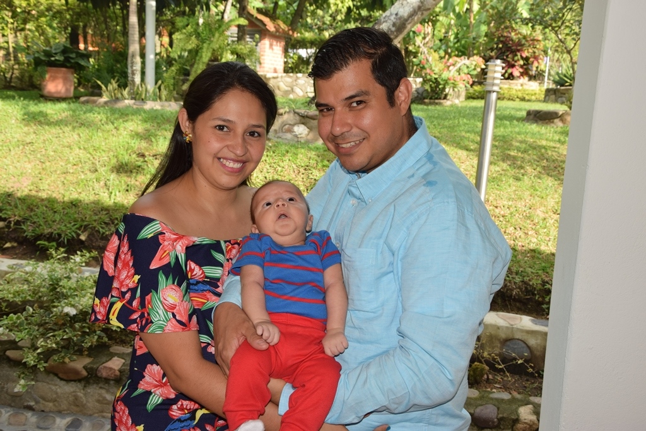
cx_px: 323
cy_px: 216
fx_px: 700
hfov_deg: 49.5
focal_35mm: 39
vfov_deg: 34.2
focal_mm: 26
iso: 160
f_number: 6.3
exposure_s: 1/100
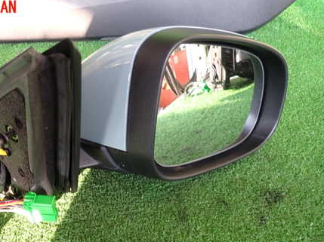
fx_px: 327
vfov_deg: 40.0
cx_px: 106
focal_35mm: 35
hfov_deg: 51.6
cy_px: 168
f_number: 2
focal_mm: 4.5
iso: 160
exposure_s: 1/60
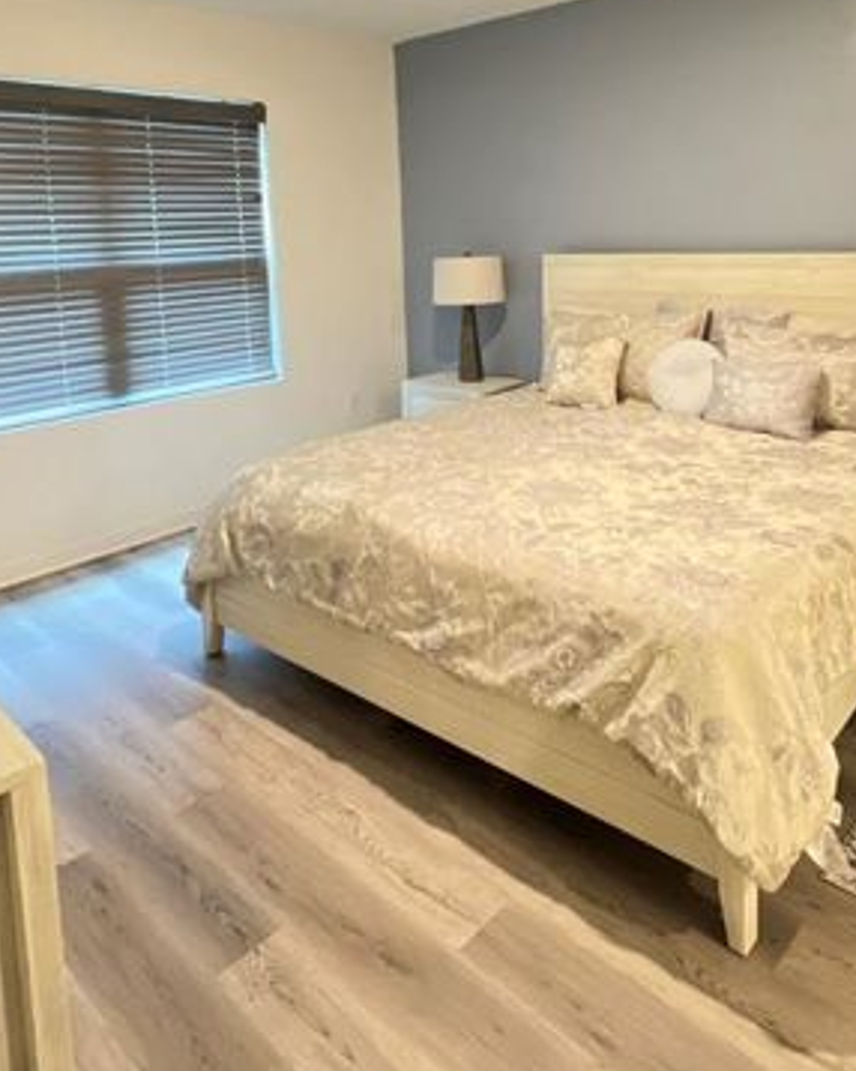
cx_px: 462
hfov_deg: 56.7
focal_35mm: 25
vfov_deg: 65.3
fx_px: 792
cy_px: 314
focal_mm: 1.57
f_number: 1.8
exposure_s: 1/60
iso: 800
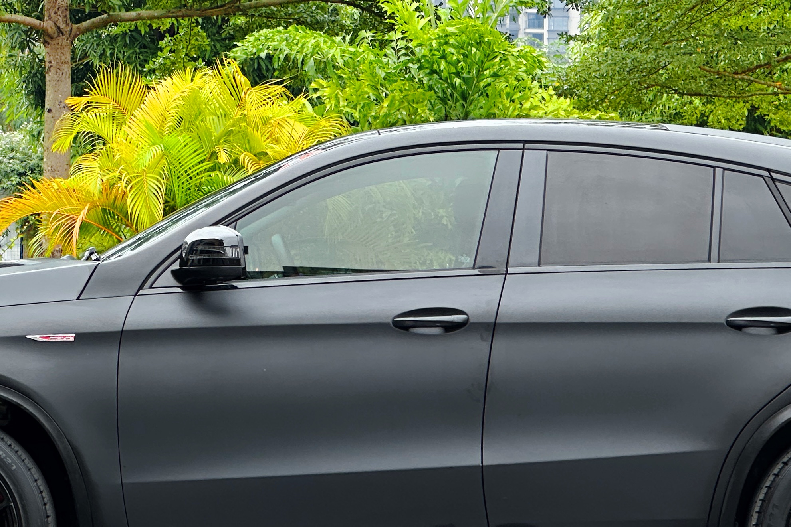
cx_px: 427
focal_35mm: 159
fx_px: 3494
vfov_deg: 8.6
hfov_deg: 12.9
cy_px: 173
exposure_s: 1/99
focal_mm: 9
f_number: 2.8
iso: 50
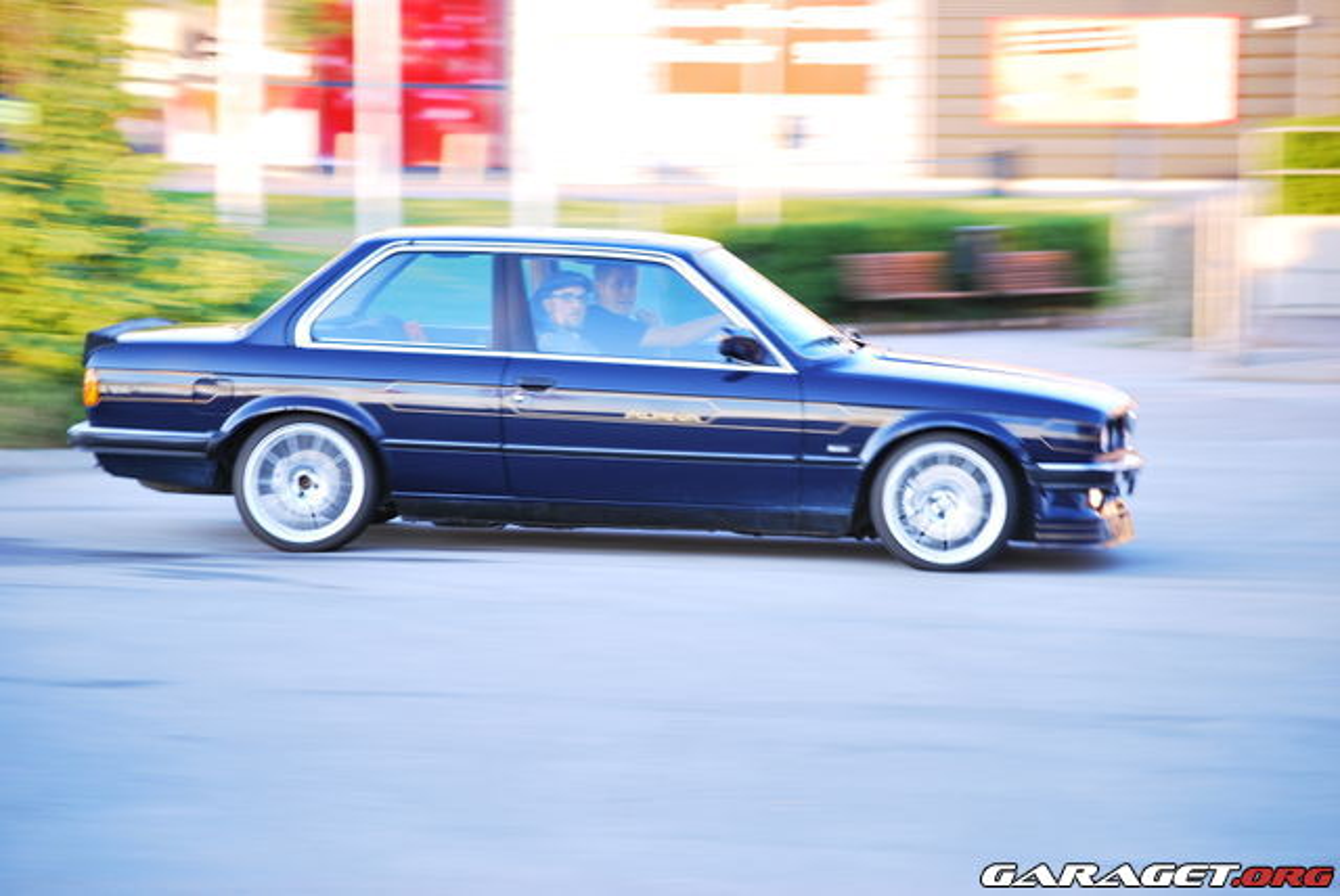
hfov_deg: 13.7
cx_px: 670
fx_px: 5588
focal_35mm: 150
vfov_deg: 9.2
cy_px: 448
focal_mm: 100
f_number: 4.5
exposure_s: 1/13
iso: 100
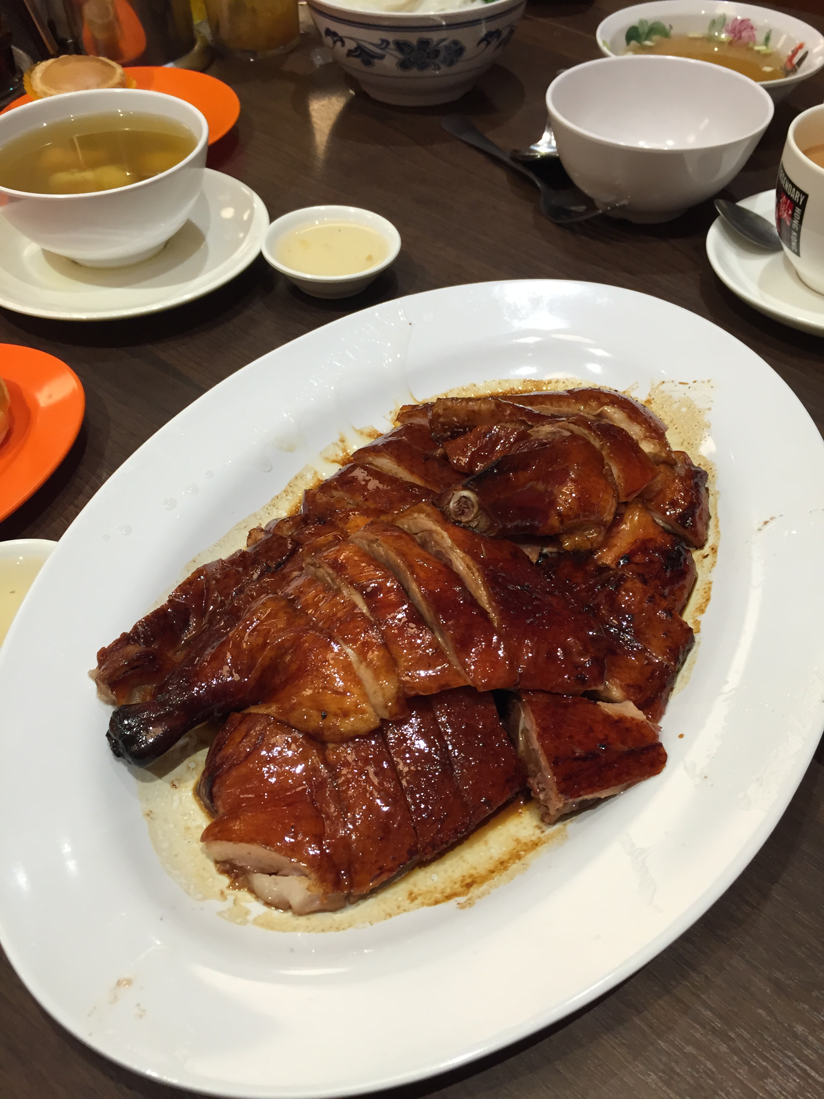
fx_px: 920
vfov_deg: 61.7
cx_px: 412
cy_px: 550
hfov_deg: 48.2
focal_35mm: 29
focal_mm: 4.15
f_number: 2.2
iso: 40
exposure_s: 1/30
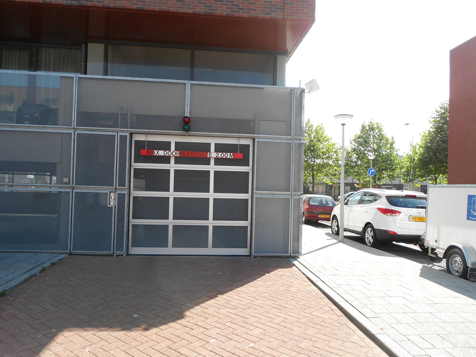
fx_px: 358
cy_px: 178
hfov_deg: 67.3
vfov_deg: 53.1
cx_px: 238
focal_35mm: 26
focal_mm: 4.6
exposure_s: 1/250
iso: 80
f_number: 3.2
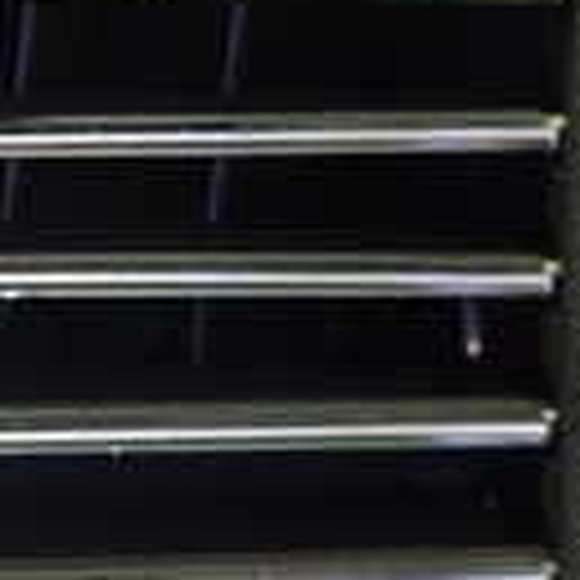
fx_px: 1953
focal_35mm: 103
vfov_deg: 16.8
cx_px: 90
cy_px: 153
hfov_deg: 16.7
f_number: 2
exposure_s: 1/20
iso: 800
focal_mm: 4.5
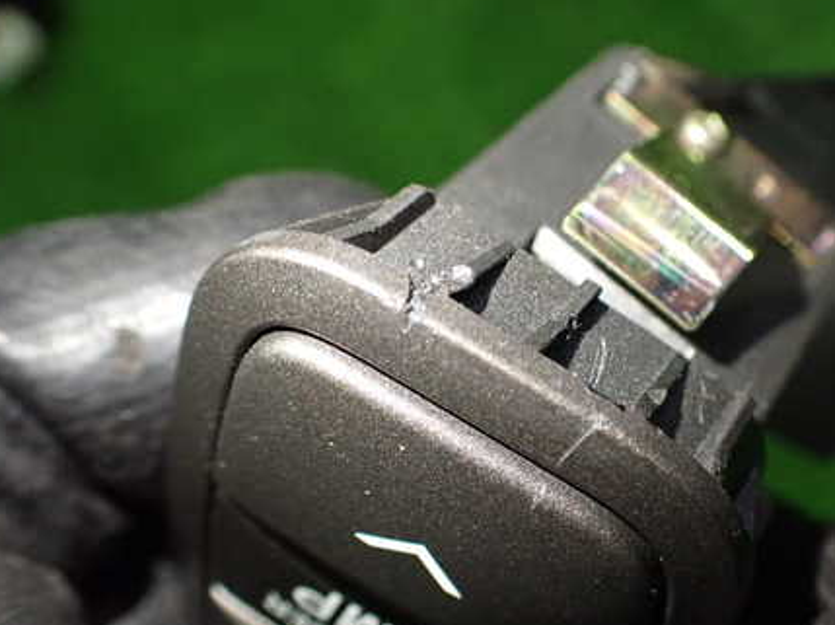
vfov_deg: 34.2
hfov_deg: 44.2
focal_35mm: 42
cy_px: 360
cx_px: 559
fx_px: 1012
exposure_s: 1/100
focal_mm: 5.4
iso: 800
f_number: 2.3
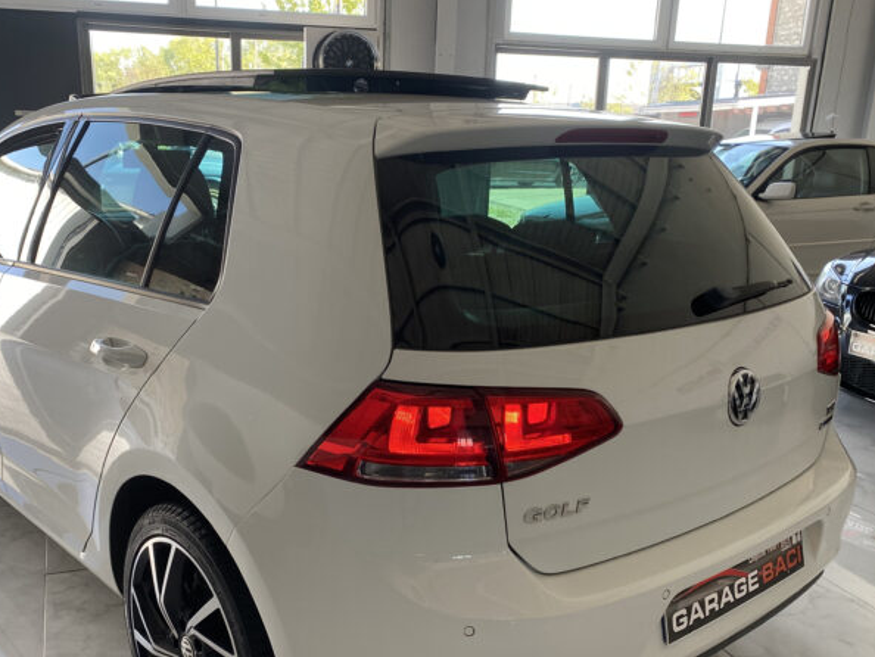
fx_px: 885
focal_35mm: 35
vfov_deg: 40.3
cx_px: 379
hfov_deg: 52.4
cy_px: 427
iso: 50
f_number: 1.8
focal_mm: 4.25
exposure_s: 1/122
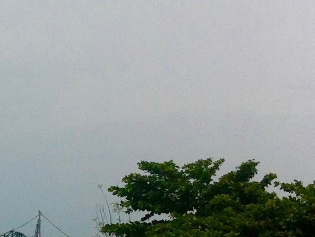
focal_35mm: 132
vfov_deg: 11.2
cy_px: 198
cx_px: -200
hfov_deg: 13.7
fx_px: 1202
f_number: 2.8
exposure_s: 1/3016
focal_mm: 3.85
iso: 80
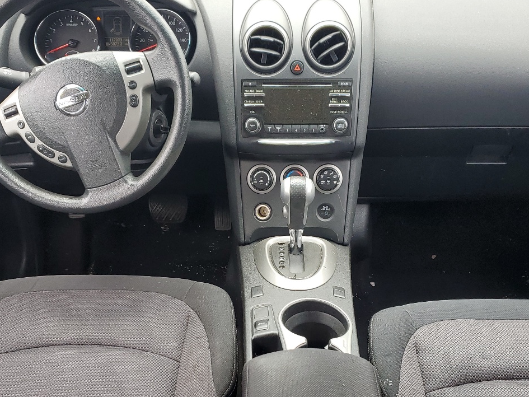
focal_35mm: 44
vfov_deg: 32.5
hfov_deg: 42.9
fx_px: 672
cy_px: 278
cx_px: 244
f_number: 1.5
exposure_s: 1/227
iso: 50
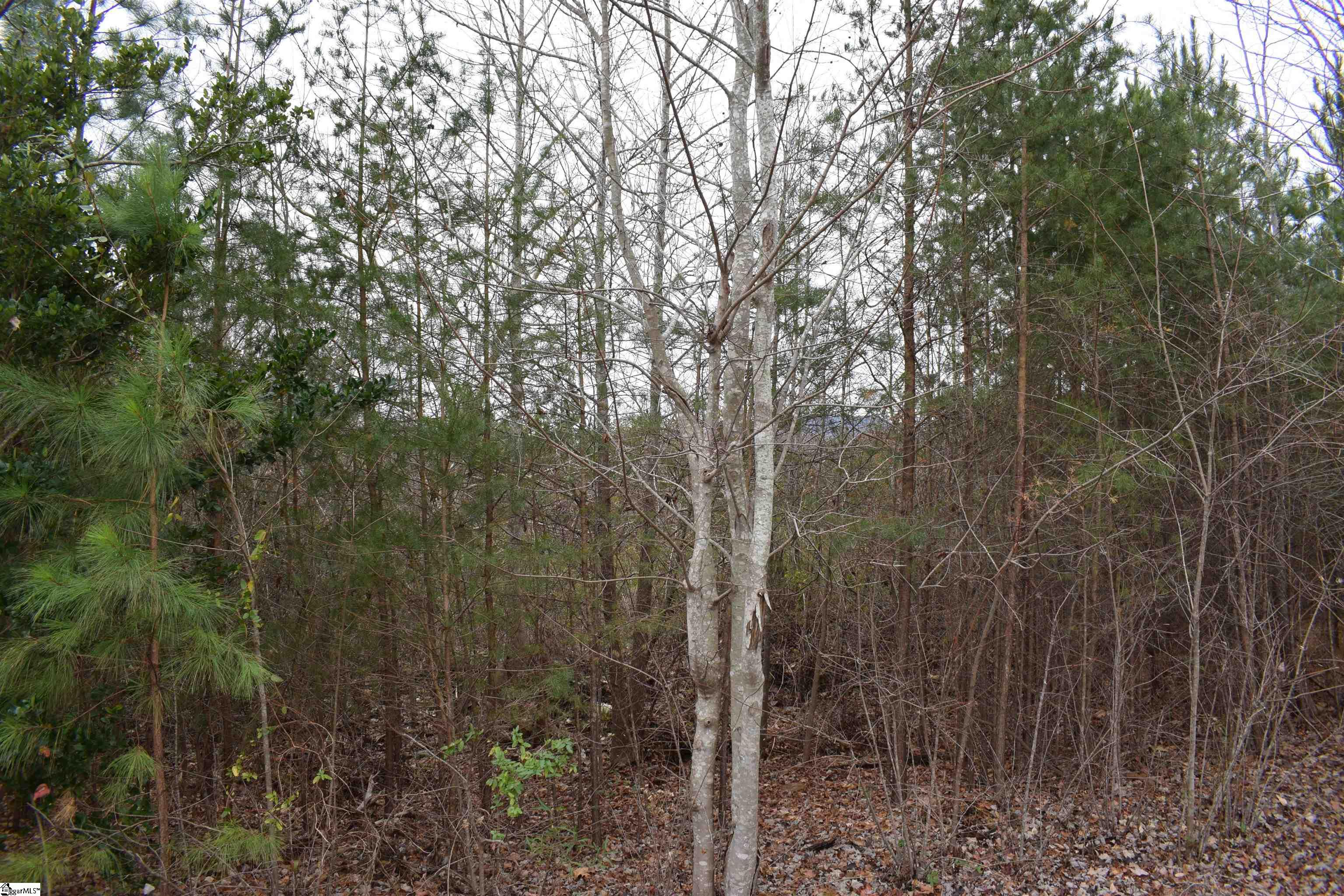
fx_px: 1008
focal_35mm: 27
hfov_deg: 67.4
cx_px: 672
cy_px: 448
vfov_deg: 47.9
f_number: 8
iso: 200
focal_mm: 18
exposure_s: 1/60
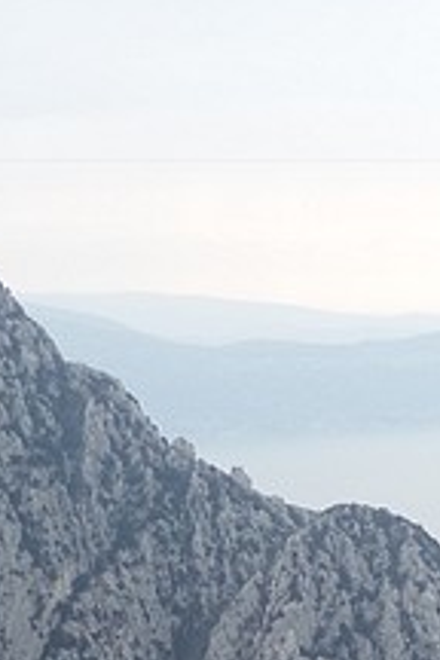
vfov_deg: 19.0
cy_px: 677
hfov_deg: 12.7
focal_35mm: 104
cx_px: 571
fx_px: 1907
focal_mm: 4.4
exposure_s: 1/500
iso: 100
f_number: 3.1
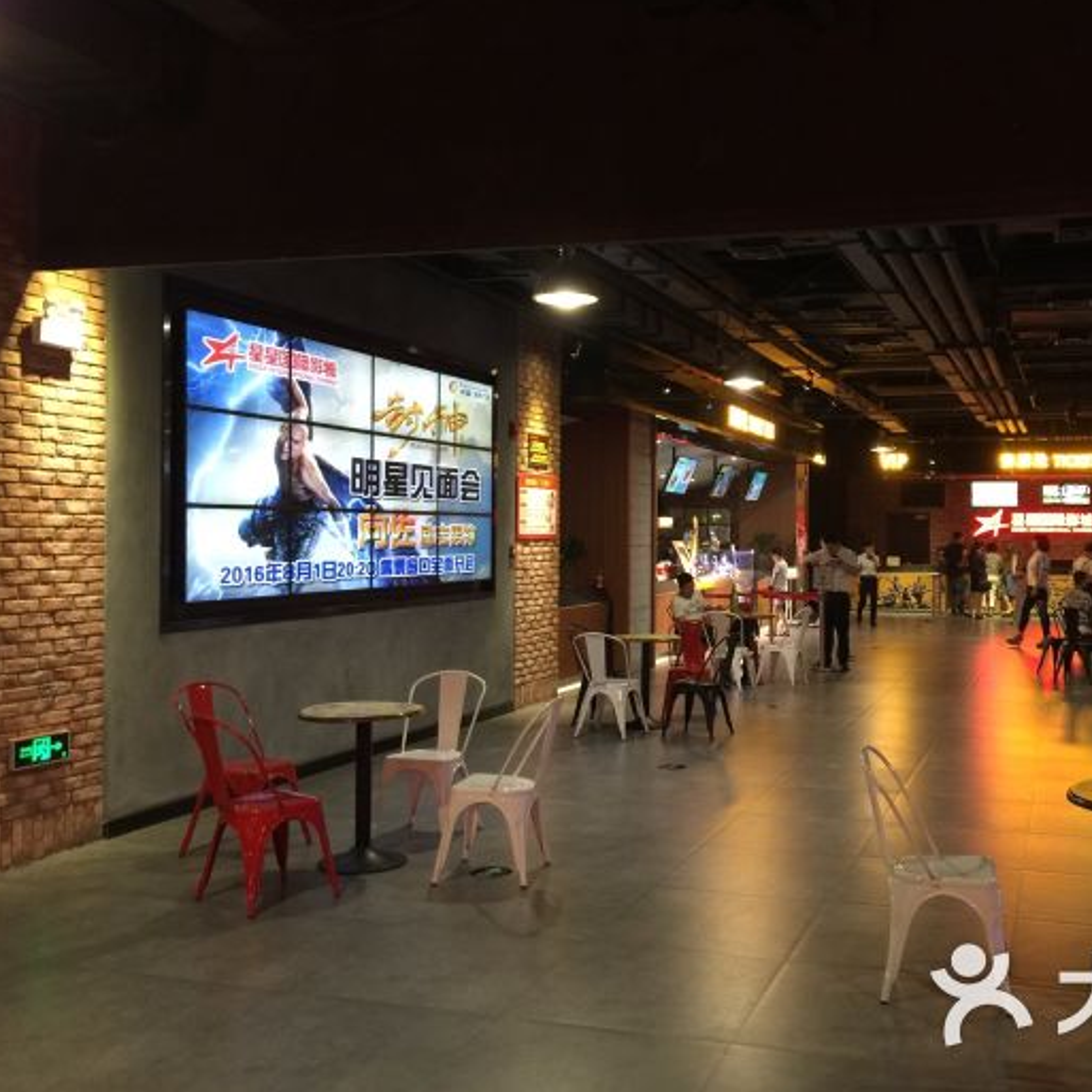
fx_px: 1249
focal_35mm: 35
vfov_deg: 47.2
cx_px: 719
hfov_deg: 46.5
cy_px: 546
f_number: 2.2
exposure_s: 1/10
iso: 100
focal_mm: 4.15
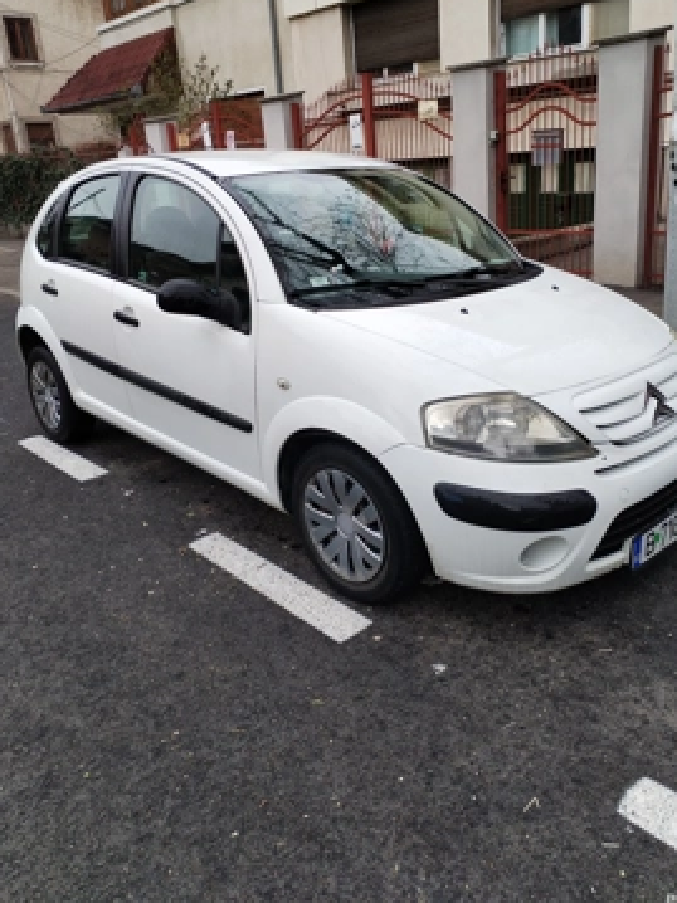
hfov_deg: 48.2
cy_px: 405
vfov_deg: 61.5
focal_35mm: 29
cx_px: 367
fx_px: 757
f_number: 1.8
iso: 100
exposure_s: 1/241
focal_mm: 4.75
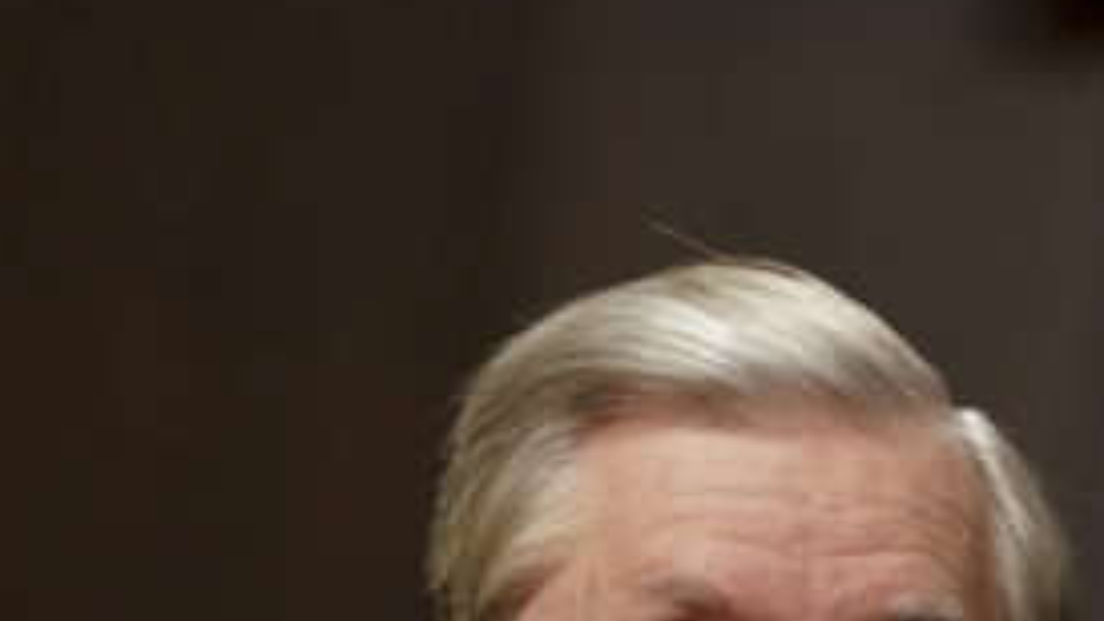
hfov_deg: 3.5
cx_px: 197
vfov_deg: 2.0
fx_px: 18000
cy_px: 960
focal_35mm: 615
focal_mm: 200
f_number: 4.5
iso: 3200
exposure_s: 1/250
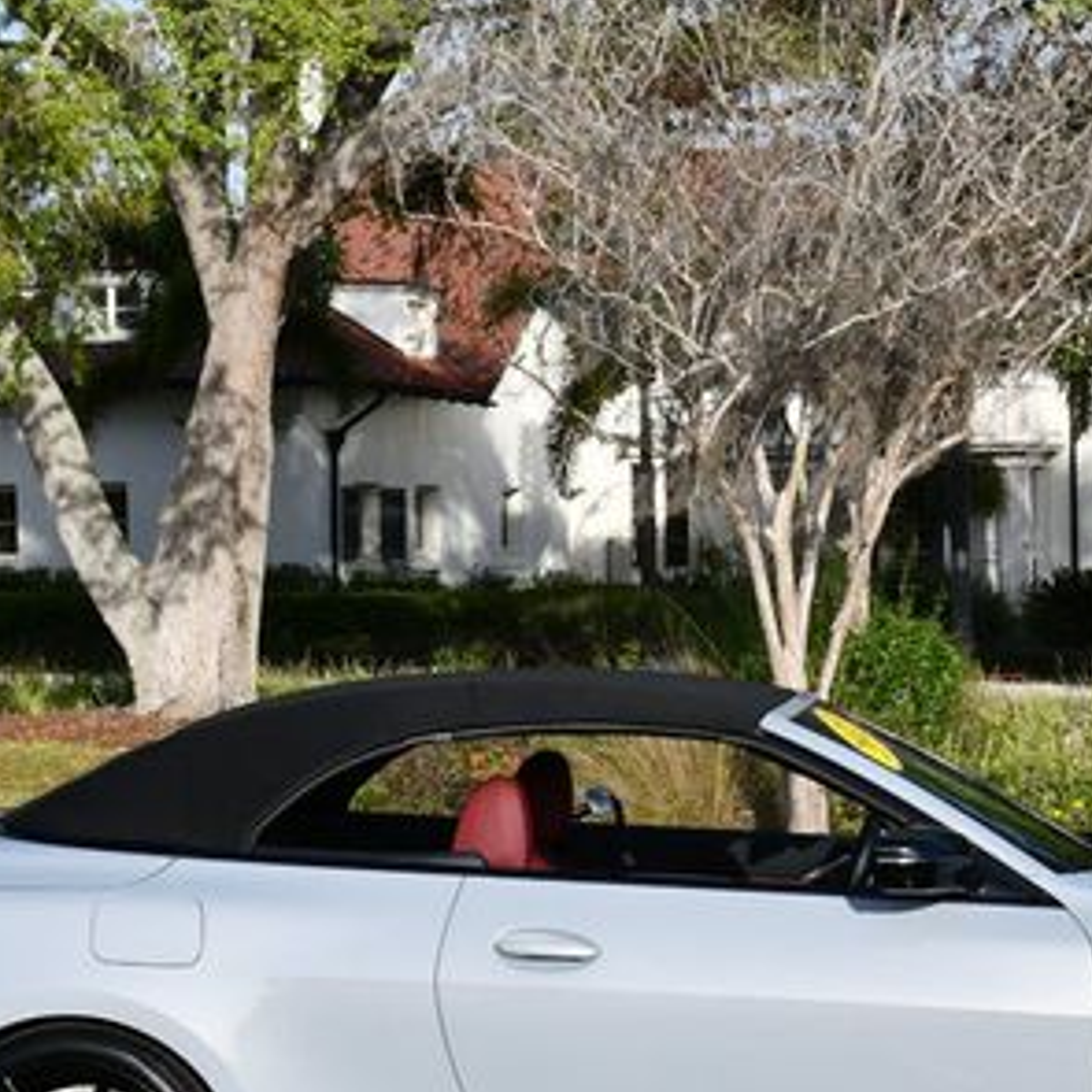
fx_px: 3426
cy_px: 703
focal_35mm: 96
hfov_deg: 18.1
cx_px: 726
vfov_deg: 18.1
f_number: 8
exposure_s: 1/250
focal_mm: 26
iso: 110
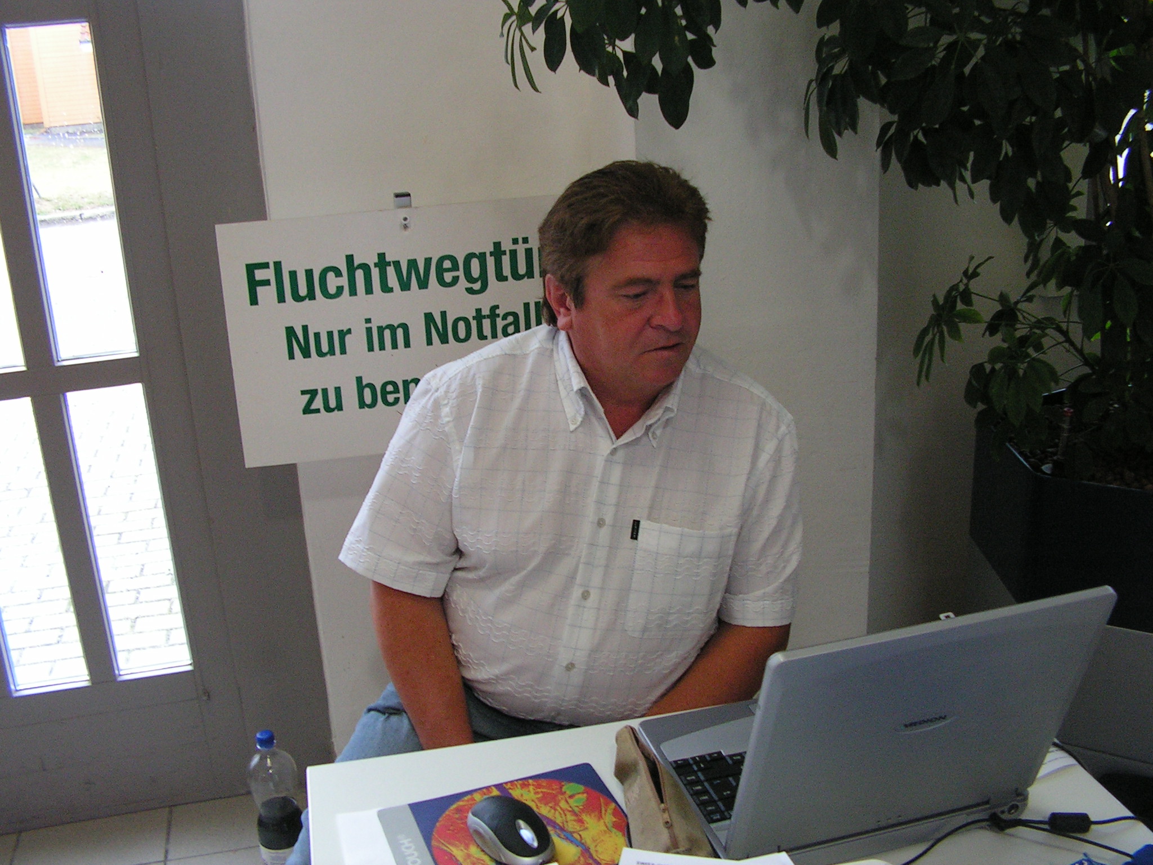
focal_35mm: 36
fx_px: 1199
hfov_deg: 51.4
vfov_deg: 39.7
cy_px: 432
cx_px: 576
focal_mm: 6
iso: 160
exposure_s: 1/40
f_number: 3.2
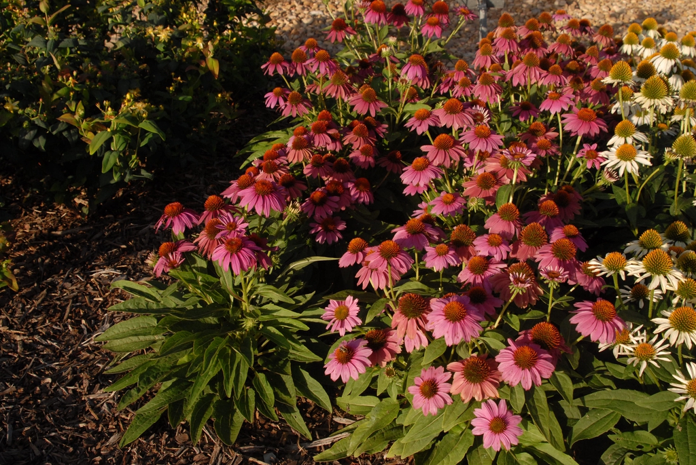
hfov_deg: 46.4
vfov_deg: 32.0
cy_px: 232
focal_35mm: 42
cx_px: 348
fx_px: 813
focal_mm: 28
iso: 400
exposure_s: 1/320
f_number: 9
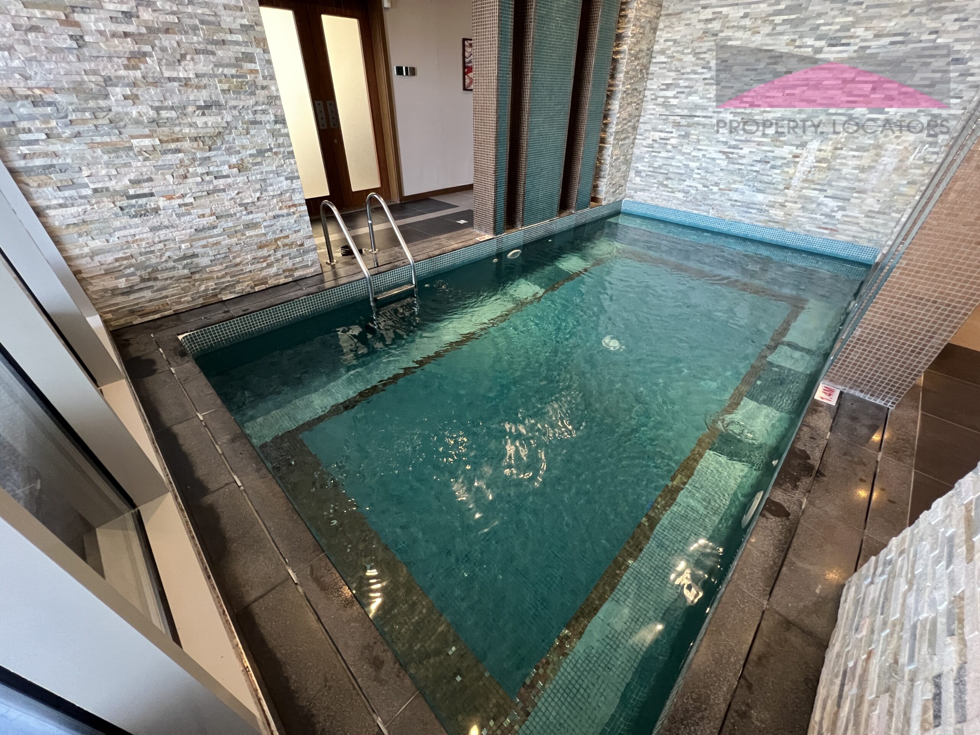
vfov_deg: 89.9
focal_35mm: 13
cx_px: 490
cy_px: 368
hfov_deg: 106.2
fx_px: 368
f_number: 1.8
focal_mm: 1.57
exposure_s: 1/60
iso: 500
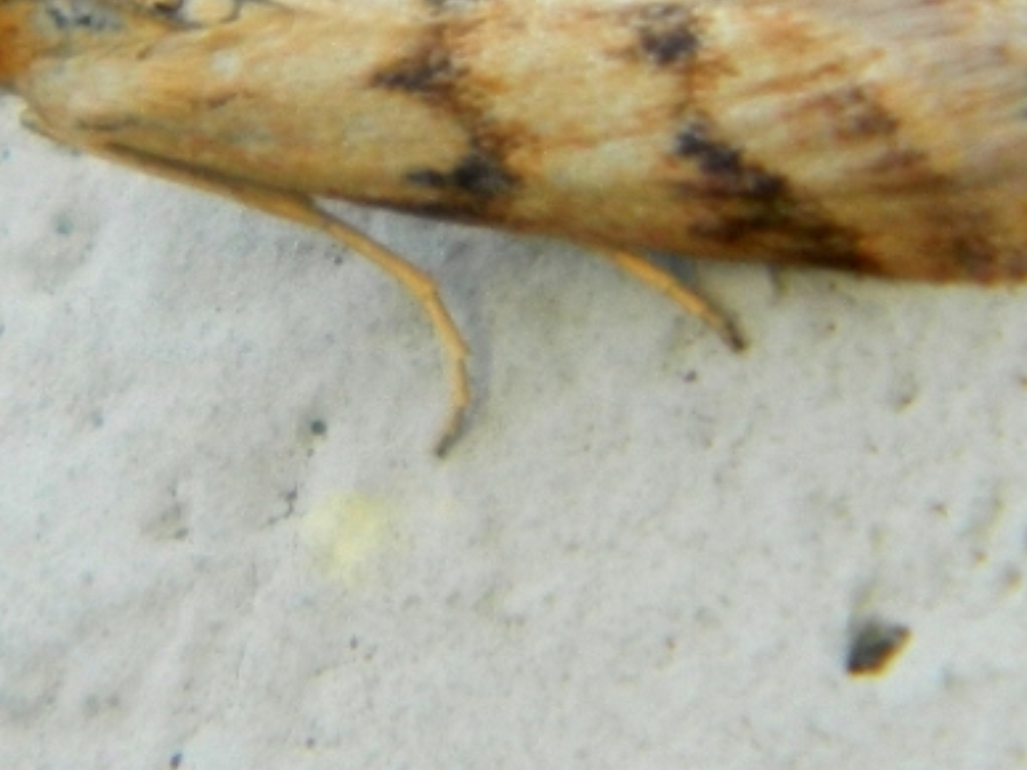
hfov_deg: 5.7
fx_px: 10321
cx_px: 393
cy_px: 48
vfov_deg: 4.3
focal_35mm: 348
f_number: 5.1
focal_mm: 31.8
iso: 80
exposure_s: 1/125
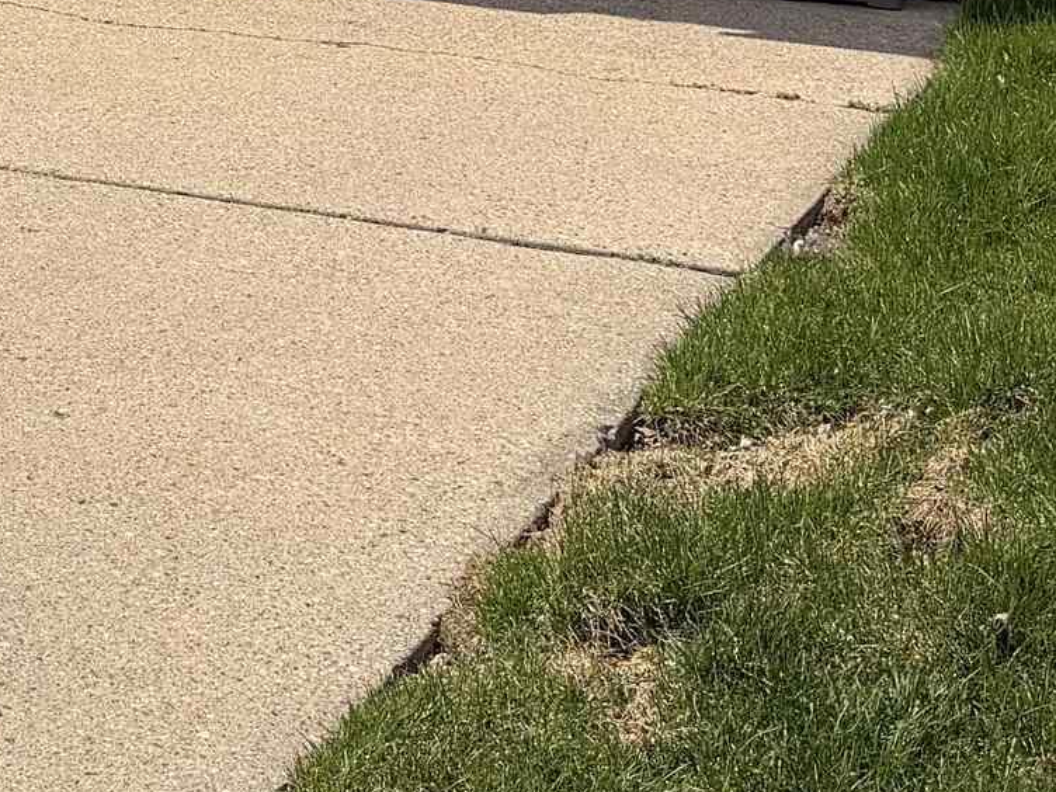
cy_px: -448
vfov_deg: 14.0
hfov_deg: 19.0
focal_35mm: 98
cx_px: -177
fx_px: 2990
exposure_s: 1/8130
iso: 80
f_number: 1.78
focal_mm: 6.76
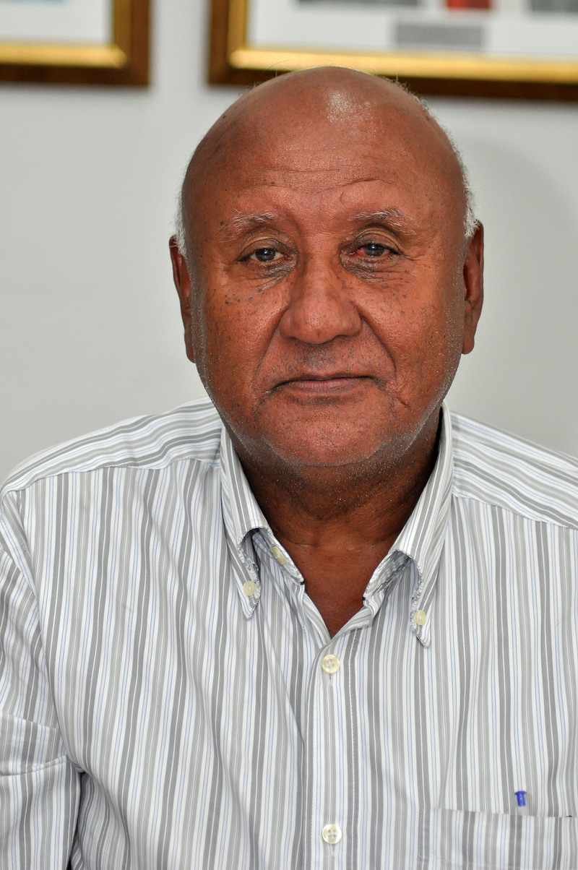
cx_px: 289
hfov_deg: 9.6
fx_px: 3440
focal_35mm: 142
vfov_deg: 14.4
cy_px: 435
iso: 800
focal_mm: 95
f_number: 4.5
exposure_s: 1/160
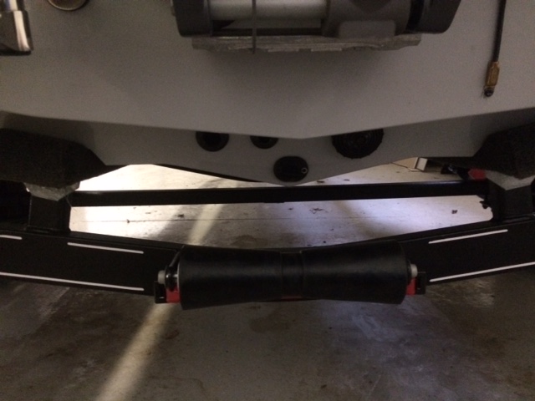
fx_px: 448
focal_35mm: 29
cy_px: 200
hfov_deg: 61.7
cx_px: 268
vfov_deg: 48.2
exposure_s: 1/15
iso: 640
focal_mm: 4.15
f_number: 2.2
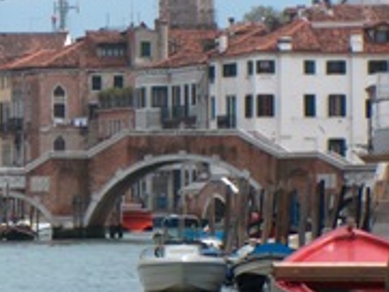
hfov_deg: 5.0
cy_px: 176
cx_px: -49
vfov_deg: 3.8
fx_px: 4431
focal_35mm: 394
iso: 100
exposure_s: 1/192
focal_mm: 32.67
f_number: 8.5
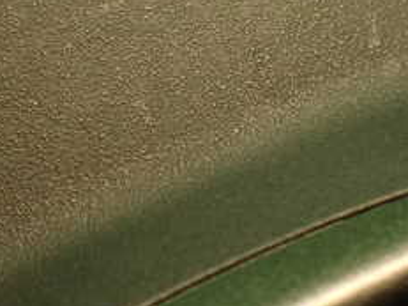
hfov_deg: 23.5
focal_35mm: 83
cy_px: 92
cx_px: 237
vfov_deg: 17.7
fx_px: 978
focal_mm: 5.79
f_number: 2.4
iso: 400
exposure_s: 1/30
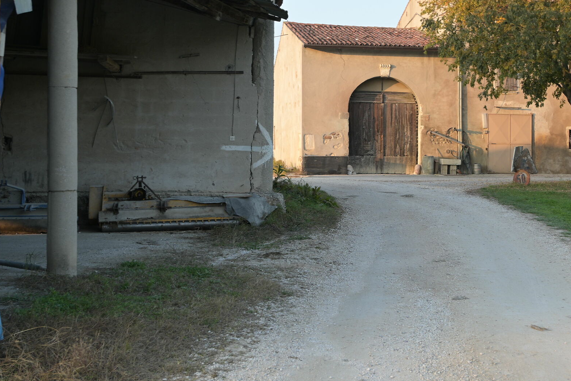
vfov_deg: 23.2
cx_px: 373
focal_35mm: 58
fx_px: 926
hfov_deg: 34.0
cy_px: 142
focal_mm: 25.5
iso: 100
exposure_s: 1/60
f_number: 5.6
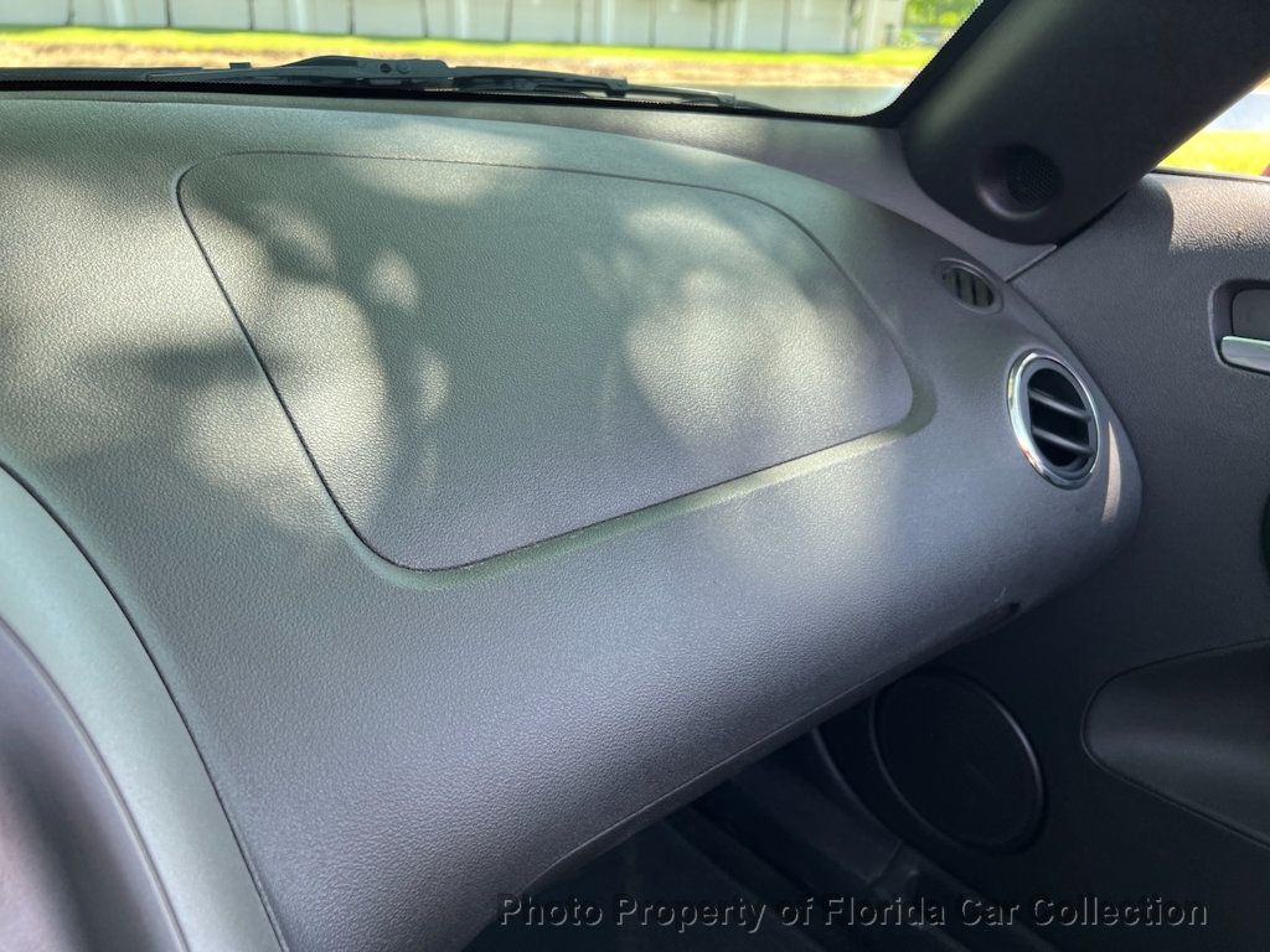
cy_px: 476
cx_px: 635
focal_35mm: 26
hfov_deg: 67.3
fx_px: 954
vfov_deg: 53.1
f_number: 1.5
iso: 40
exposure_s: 1/143
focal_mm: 5.7
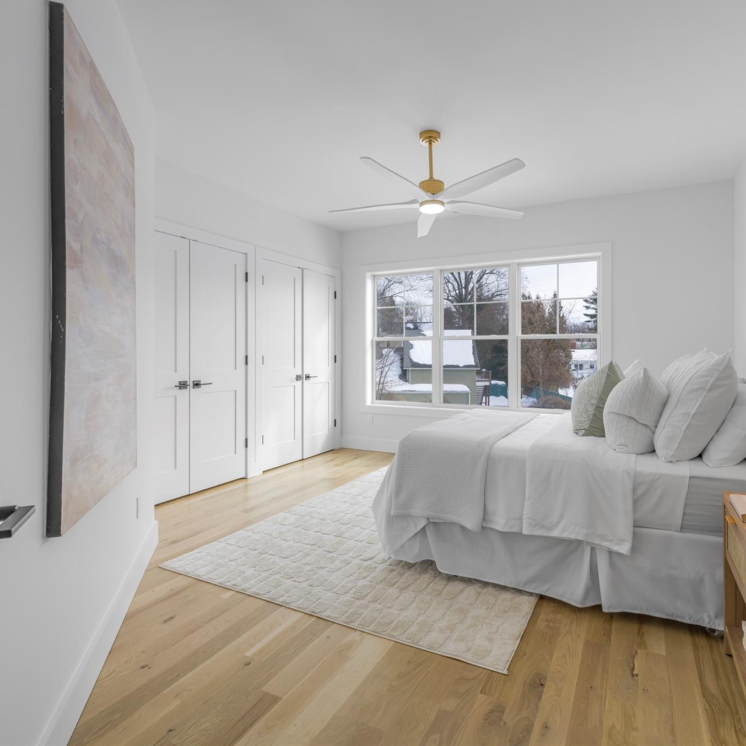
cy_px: 371
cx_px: 420
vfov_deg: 80.7
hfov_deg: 80.3
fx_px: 439
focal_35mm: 18
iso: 250
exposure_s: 1/20
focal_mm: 14
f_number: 9
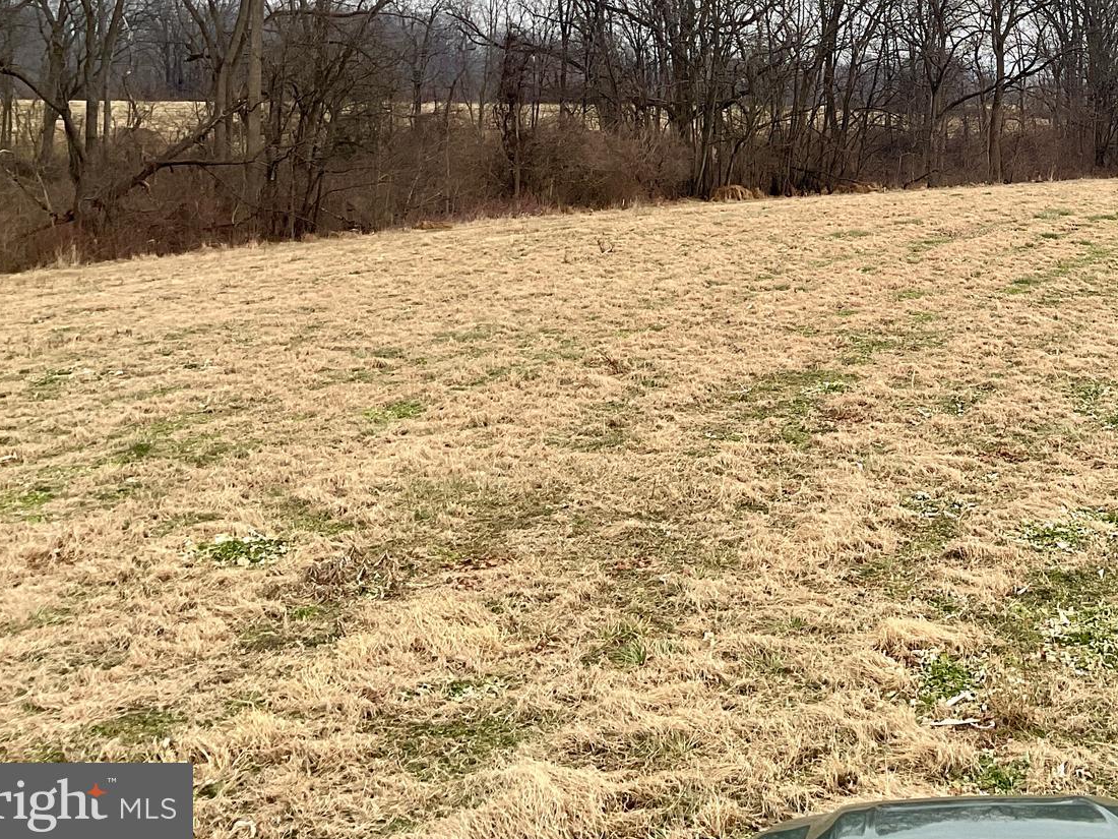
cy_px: 65
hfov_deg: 33.9
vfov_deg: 26.1
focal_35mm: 54
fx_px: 1744
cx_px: 980
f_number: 1.8
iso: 16
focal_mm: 3
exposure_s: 1/210
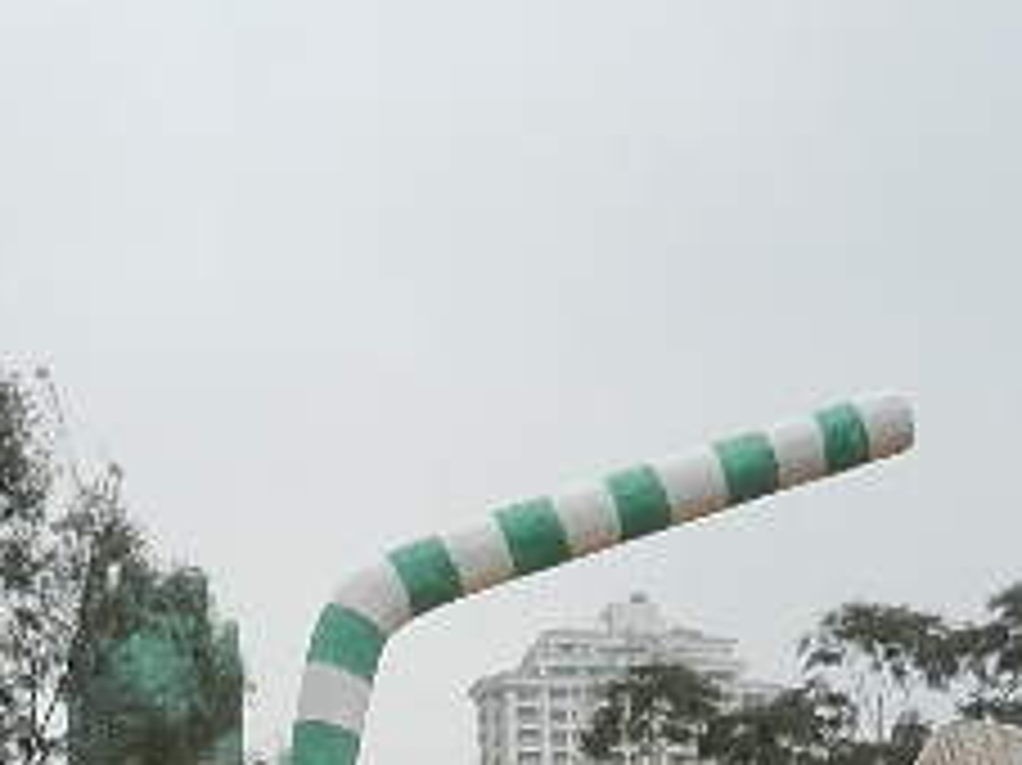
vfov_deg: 10.3
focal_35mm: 131
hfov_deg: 15.0
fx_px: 3866
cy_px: 1575
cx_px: 270
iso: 160
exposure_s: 1/1250
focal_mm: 5.1
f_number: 3.6
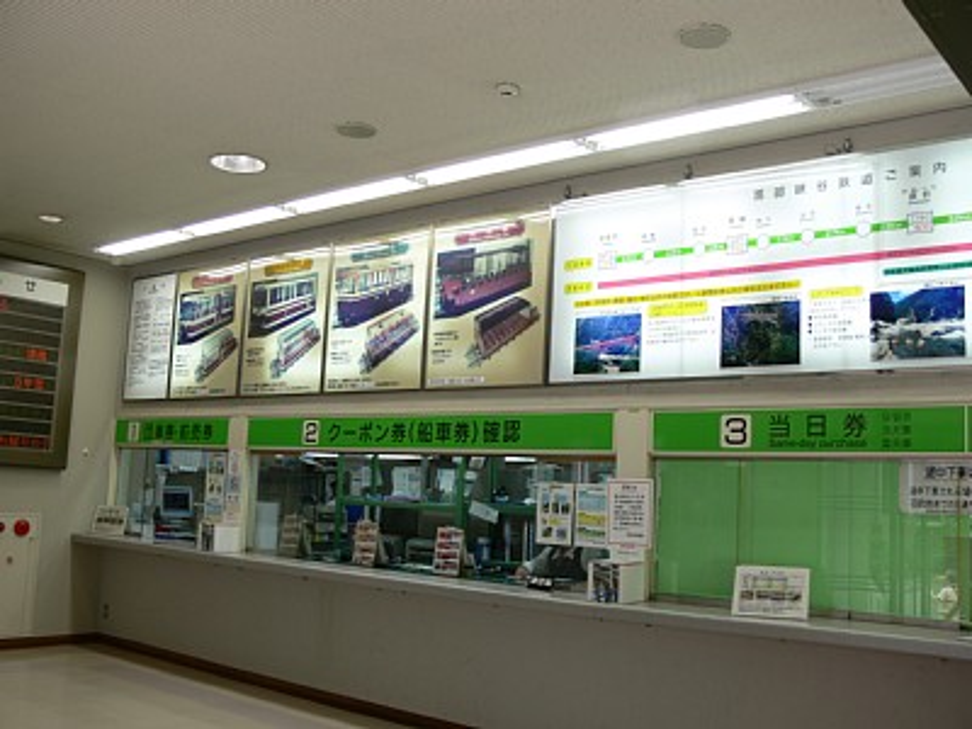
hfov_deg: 52.6
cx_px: 486
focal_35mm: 35
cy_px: 364
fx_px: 983
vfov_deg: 40.7
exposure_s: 1/50
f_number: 3.6
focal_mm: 7.4
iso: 80
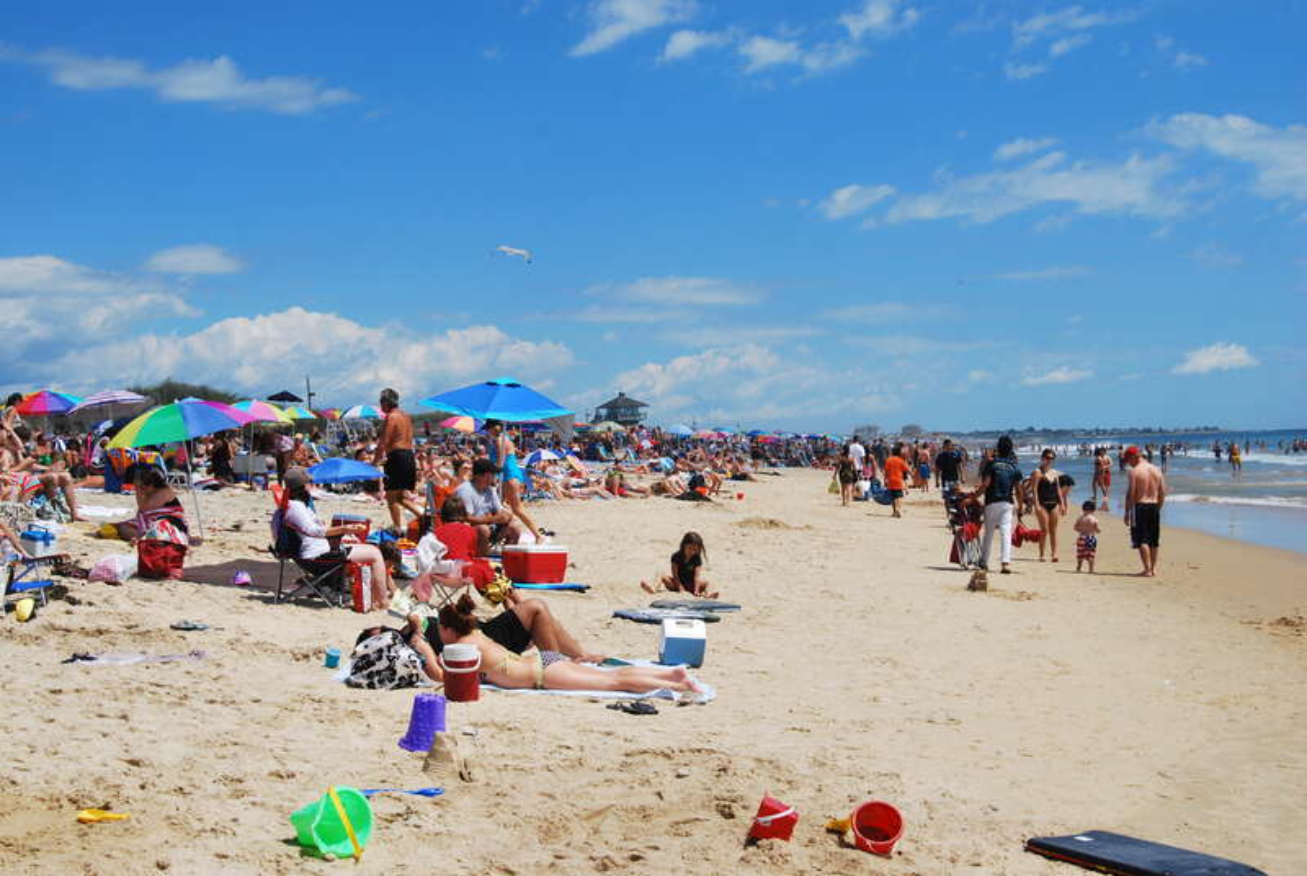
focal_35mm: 48
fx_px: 1745
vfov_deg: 28.2
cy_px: 438
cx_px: 654
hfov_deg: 41.1
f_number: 11
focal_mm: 32
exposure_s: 1/500
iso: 200
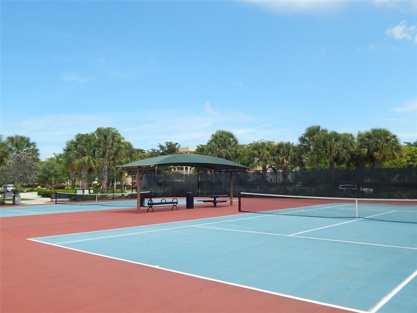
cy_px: 156
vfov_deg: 45.4
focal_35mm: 31
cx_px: 208
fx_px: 373
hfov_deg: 58.4
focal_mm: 5.6
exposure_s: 1/640
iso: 180
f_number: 6.5
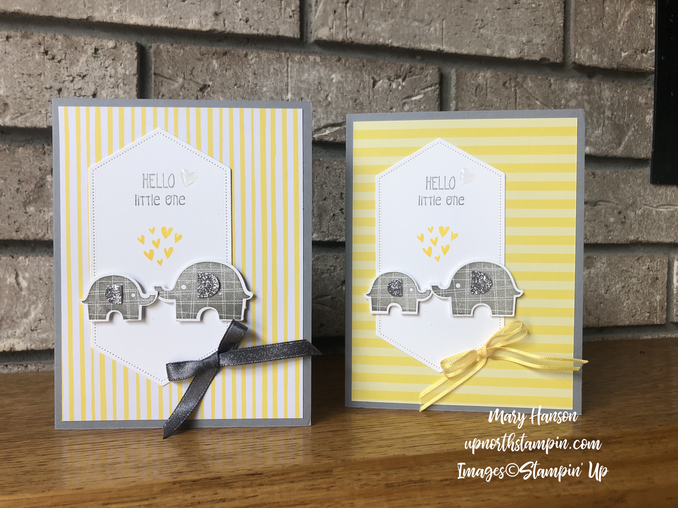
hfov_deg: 63.4
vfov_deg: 49.7
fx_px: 548
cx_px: 339
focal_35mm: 28
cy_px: 254
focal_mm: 3.99
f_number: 1.8
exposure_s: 1/156
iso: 20
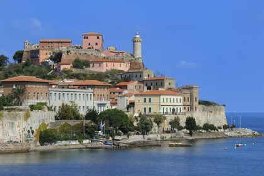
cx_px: 132
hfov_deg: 15.1
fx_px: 997
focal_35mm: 136
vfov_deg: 10.1
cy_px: 88
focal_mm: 135
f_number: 11
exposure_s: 1/320
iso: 200
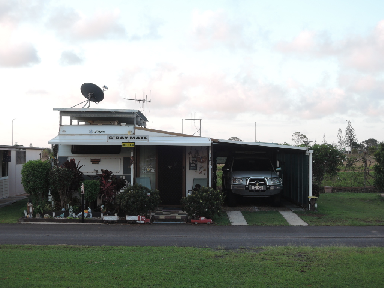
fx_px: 743
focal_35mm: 67
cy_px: 144
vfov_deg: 21.9
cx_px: 192
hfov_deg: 29.0
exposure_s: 1/100
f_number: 5
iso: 110
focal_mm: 14.3
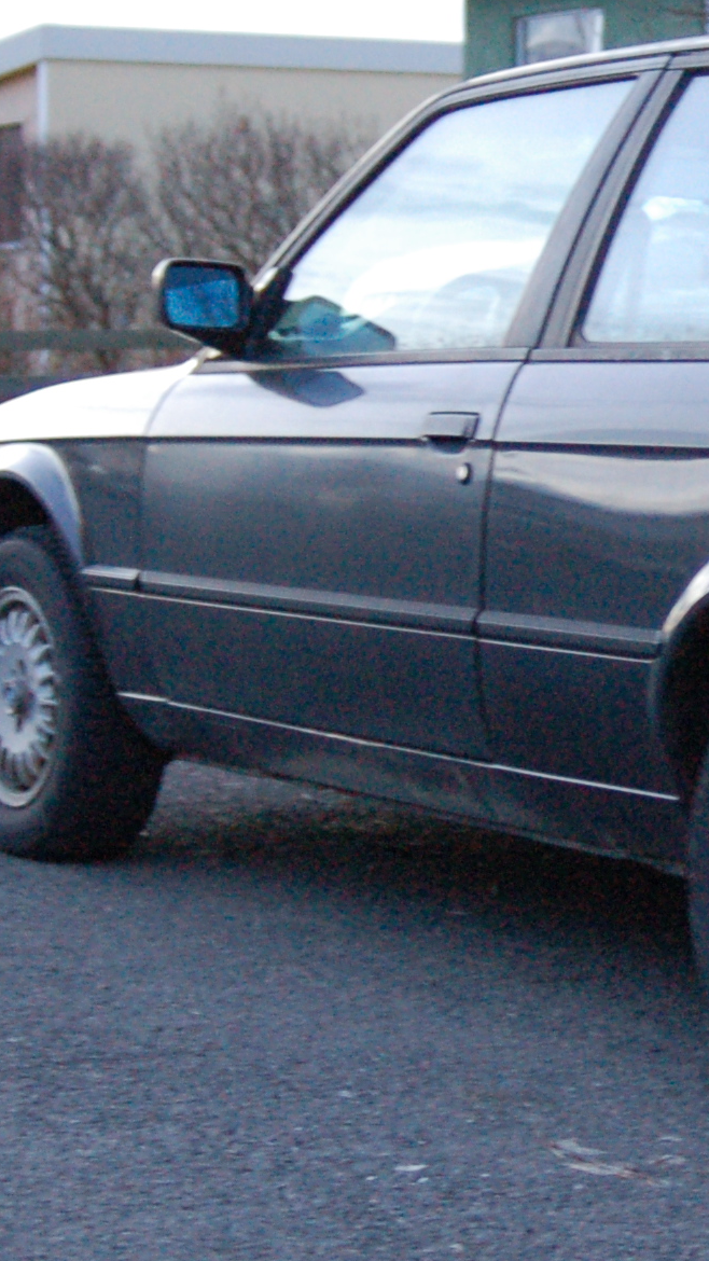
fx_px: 3777
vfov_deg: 18.9
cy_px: 574
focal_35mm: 113
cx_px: 962
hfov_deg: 10.5
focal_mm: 28
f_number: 3.3
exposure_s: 1/30
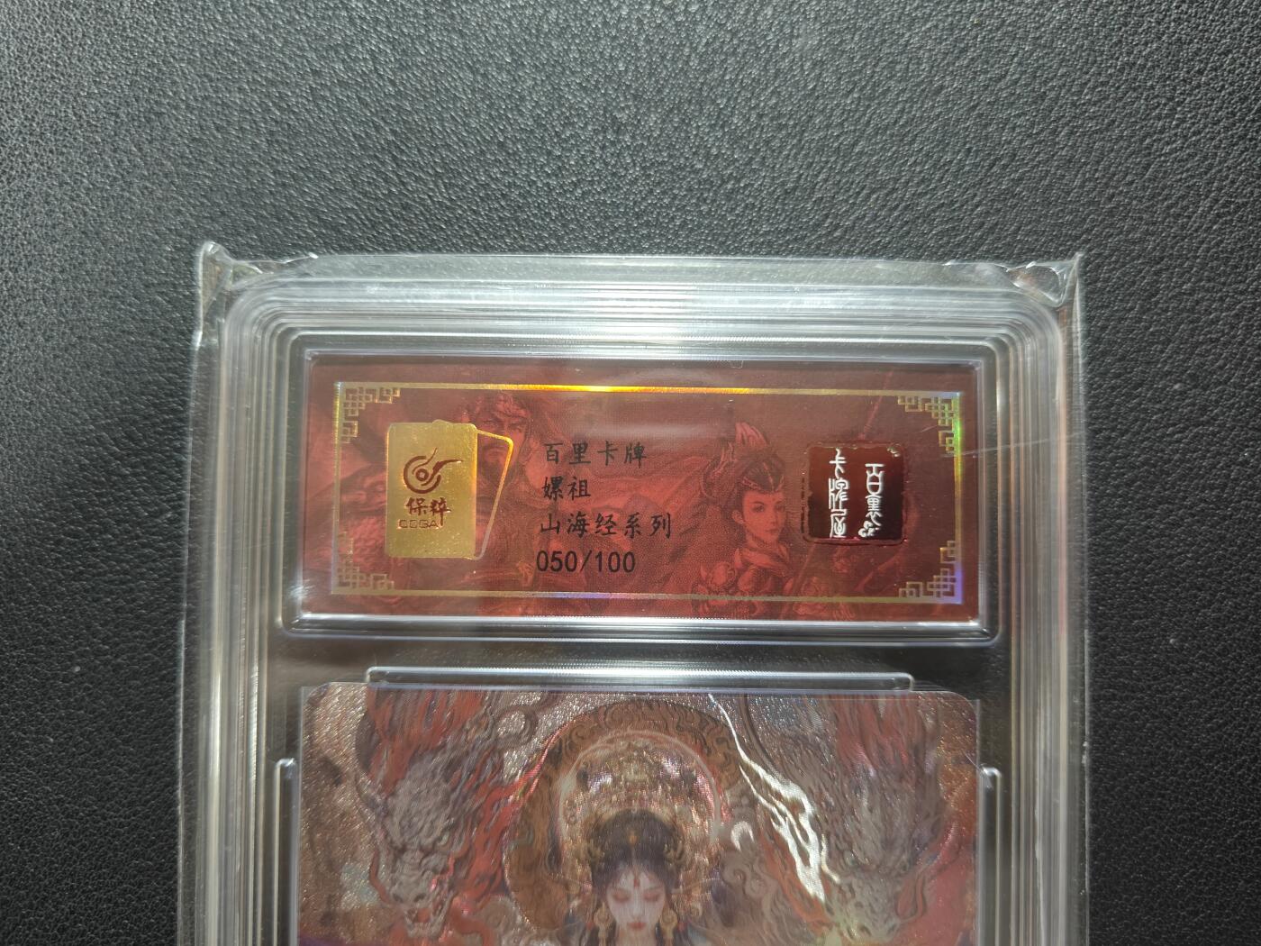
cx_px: 630
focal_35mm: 24
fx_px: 874
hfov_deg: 71.6
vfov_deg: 56.8
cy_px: 473
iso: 200
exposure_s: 1/24
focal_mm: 5.59
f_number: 1.8
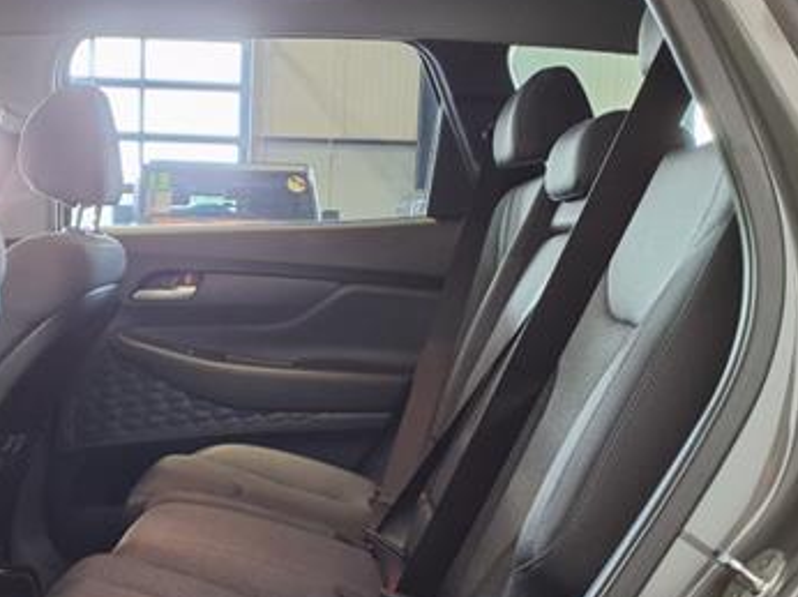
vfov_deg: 29.0
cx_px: 233
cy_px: 373
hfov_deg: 37.6
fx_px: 1152
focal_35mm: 50
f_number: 1.9
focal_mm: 3.58
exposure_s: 1/20
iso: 400
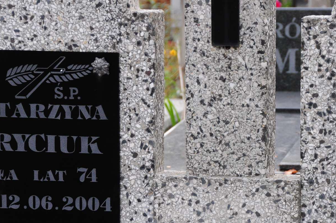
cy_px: 158
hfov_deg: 10.3
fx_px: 1863
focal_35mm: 200
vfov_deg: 6.8
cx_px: 251
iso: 500
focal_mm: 75
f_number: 7.1
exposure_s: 1/400
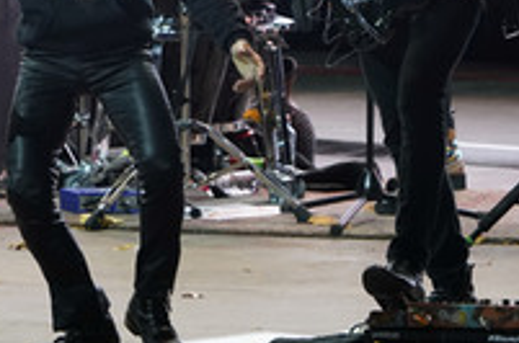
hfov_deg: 1.5
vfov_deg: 1.0
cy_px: -3
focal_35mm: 1349
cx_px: 130
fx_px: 19402
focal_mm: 600
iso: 3200
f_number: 6.3
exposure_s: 1/400
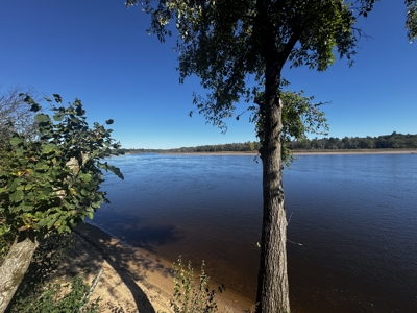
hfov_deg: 102.1
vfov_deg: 85.7
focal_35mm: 14
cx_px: 208
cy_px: 156
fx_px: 169
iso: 50
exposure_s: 1/1789
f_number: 2.2
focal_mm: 2.22
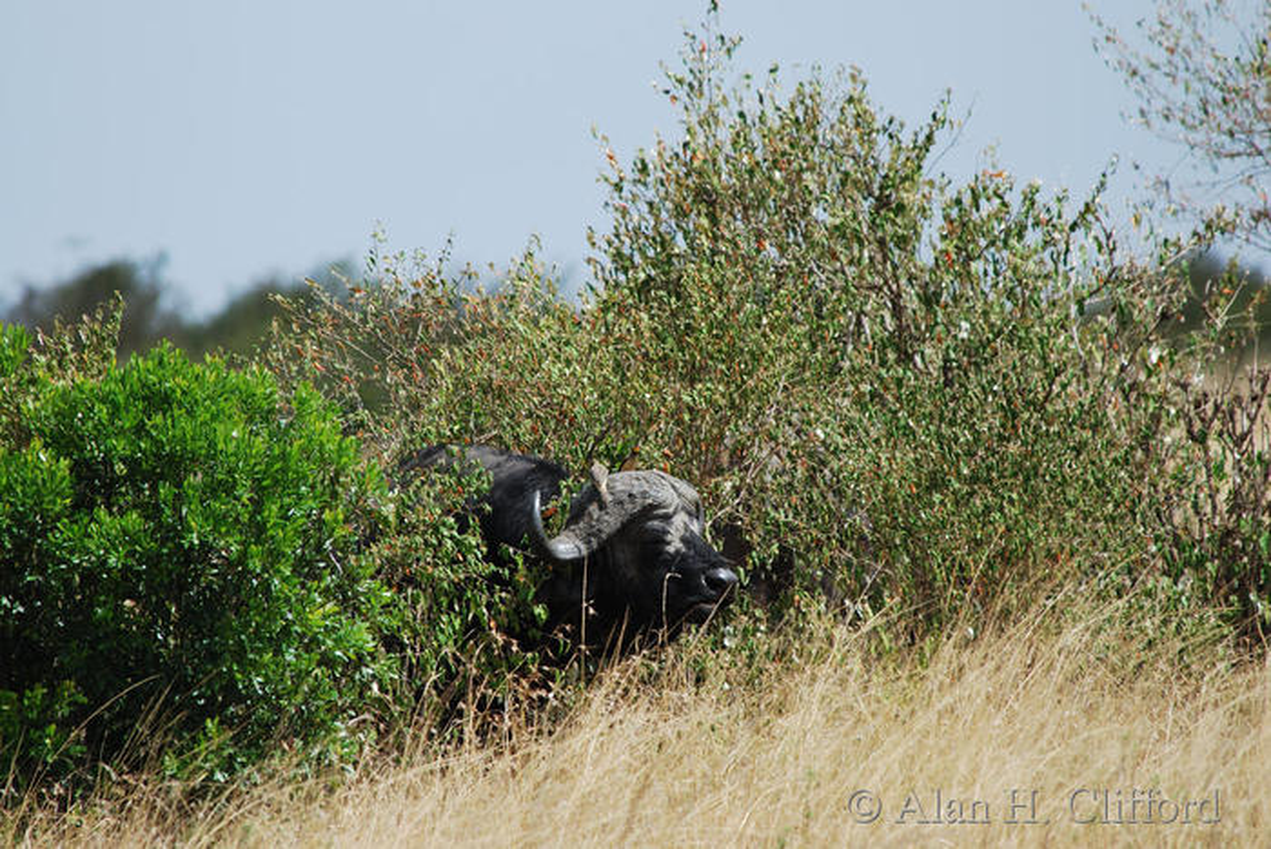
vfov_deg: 2.3
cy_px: 424
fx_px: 21200
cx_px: 636
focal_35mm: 600
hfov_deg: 3.4
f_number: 5.6
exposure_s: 1/250
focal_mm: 400
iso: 100
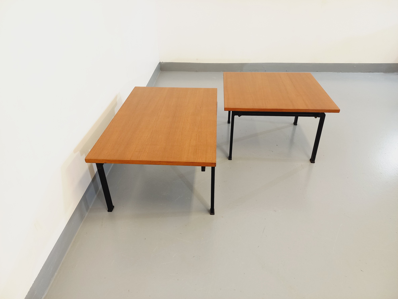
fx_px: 287
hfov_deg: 69.4
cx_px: 199
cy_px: 150
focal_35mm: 25
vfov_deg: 54.9
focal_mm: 4.65
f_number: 1.8
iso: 250
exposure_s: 1/49
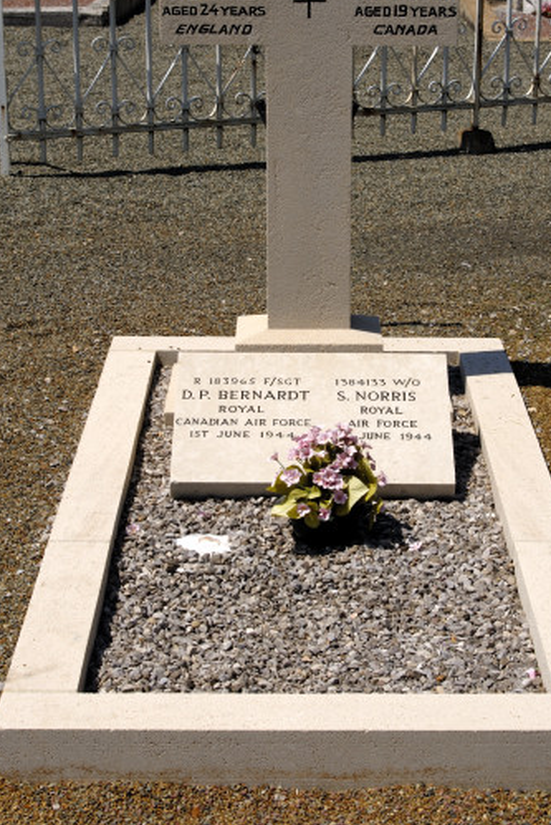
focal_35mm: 81
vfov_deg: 25.0
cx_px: 308
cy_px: 320
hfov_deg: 16.9
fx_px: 1856
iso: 100
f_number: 10
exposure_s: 1/400
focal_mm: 42
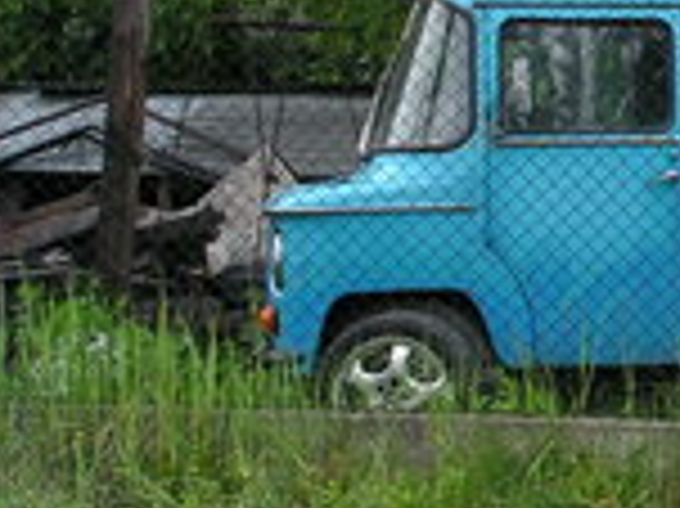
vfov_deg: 9.5
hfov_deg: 12.3
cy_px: 148
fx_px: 3062
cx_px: 869
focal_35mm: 156
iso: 64
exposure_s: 1/200
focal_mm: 9.9
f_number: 3.3
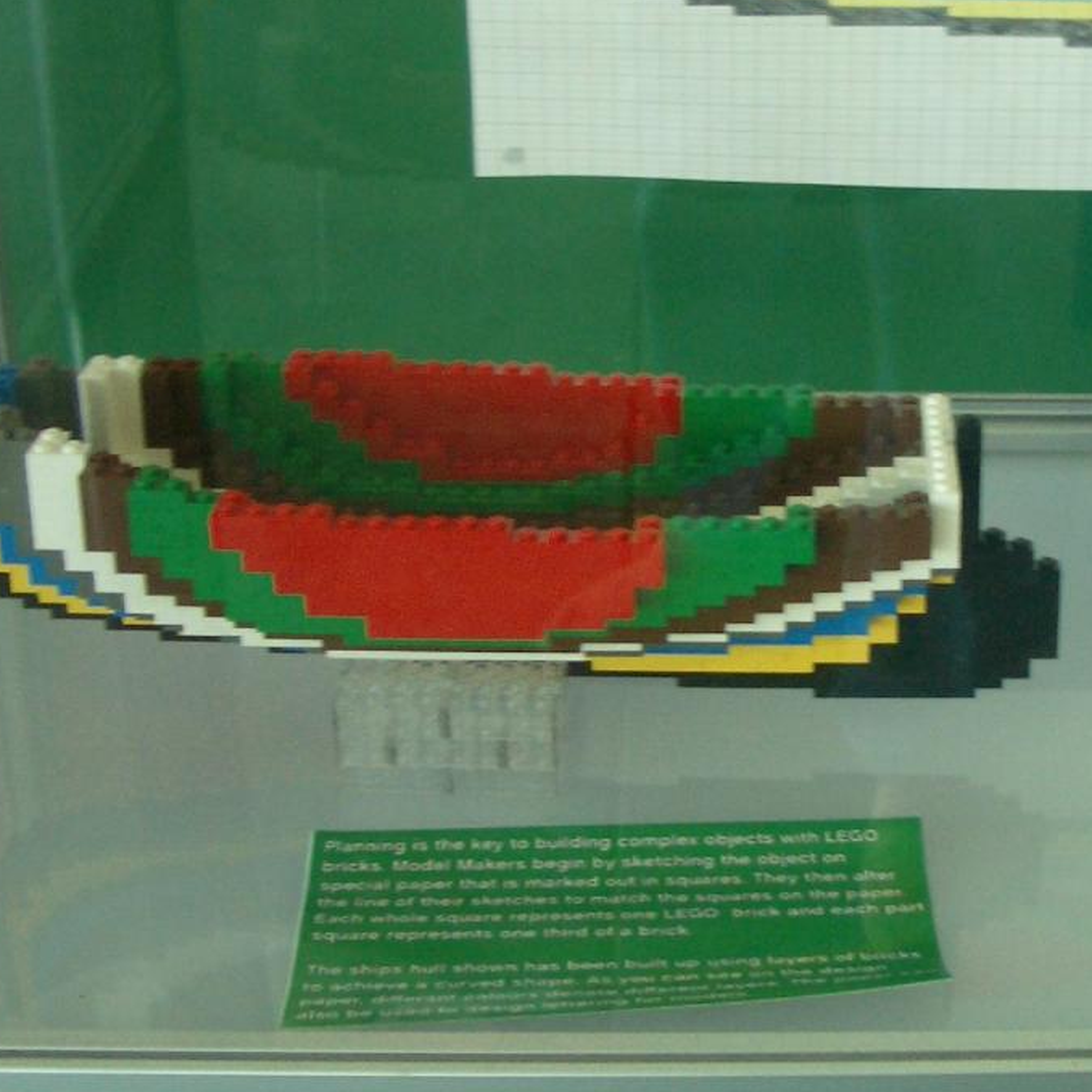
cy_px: 467
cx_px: 981
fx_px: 2605
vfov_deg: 23.7
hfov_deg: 23.1
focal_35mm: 73
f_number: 2.6
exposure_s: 1/15
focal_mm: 5.8
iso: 100
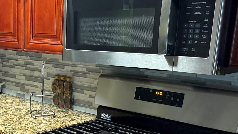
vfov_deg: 20.9
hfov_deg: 34.1
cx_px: 3
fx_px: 353
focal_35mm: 56
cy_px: 128
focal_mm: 6.76
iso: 800
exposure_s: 1/60
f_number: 1.78
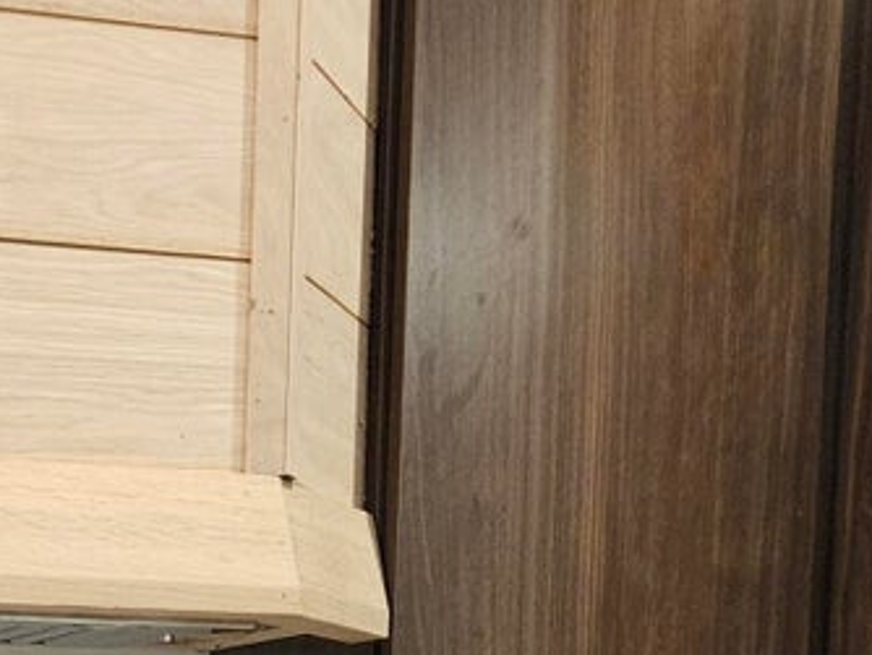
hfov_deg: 20.0
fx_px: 2370
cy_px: 1044
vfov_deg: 14.5
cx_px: -67
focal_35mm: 94
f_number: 1.8
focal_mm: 5.4
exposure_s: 1/120
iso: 1000
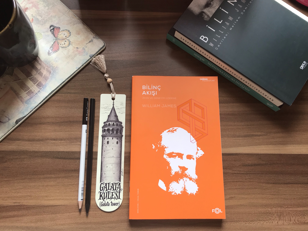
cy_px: 116
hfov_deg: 63.4
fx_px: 249
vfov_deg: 49.7
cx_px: 154
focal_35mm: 28
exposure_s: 1/50
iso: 25
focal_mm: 3.99
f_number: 1.8
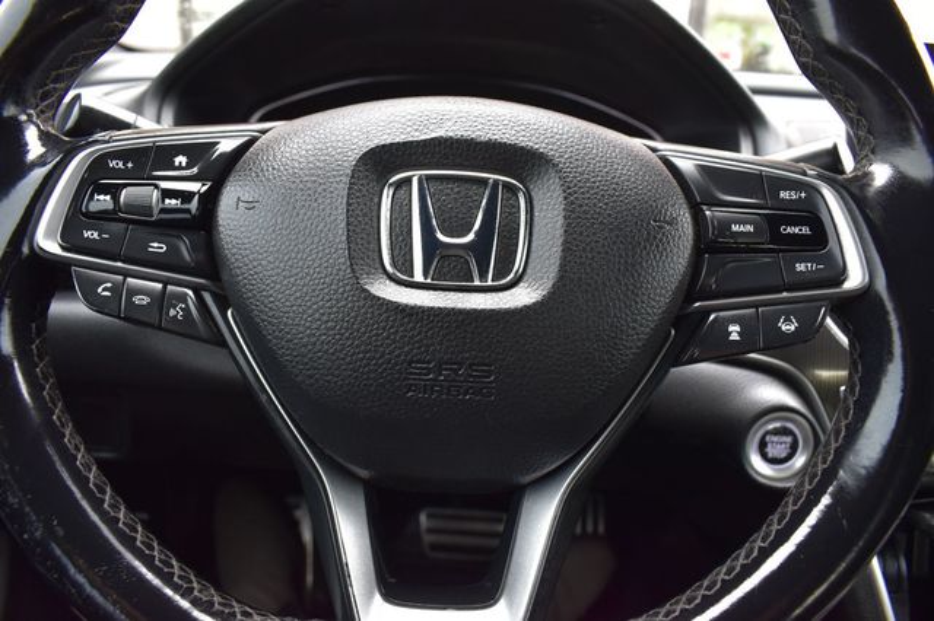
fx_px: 700
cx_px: 467
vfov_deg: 47.9
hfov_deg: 67.4
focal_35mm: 27
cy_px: 310
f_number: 6.3
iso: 900
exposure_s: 1/15
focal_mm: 18
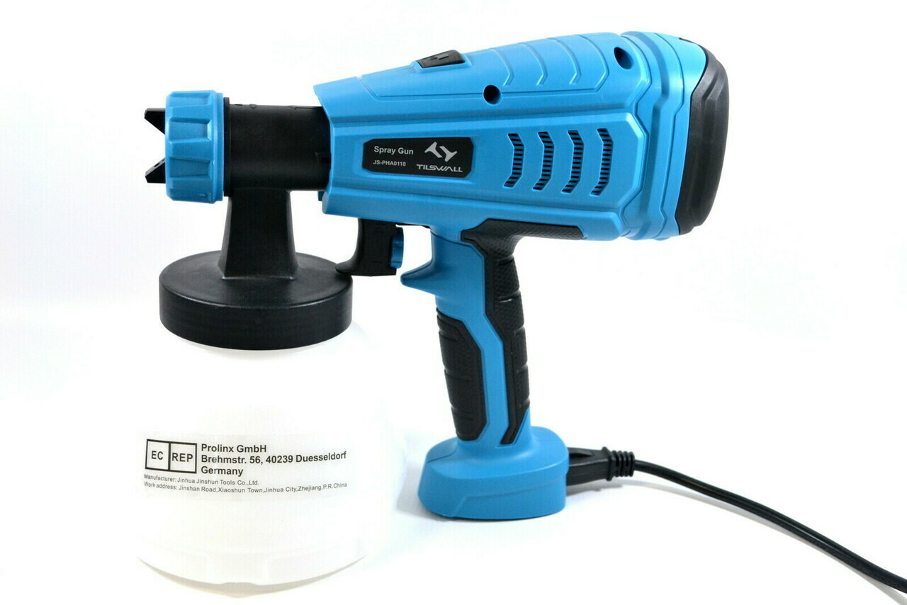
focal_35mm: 48
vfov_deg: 28.1
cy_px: 302
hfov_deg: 41.1
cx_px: 454
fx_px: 1210
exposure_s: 1/250
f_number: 5.6
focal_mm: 32
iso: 1600
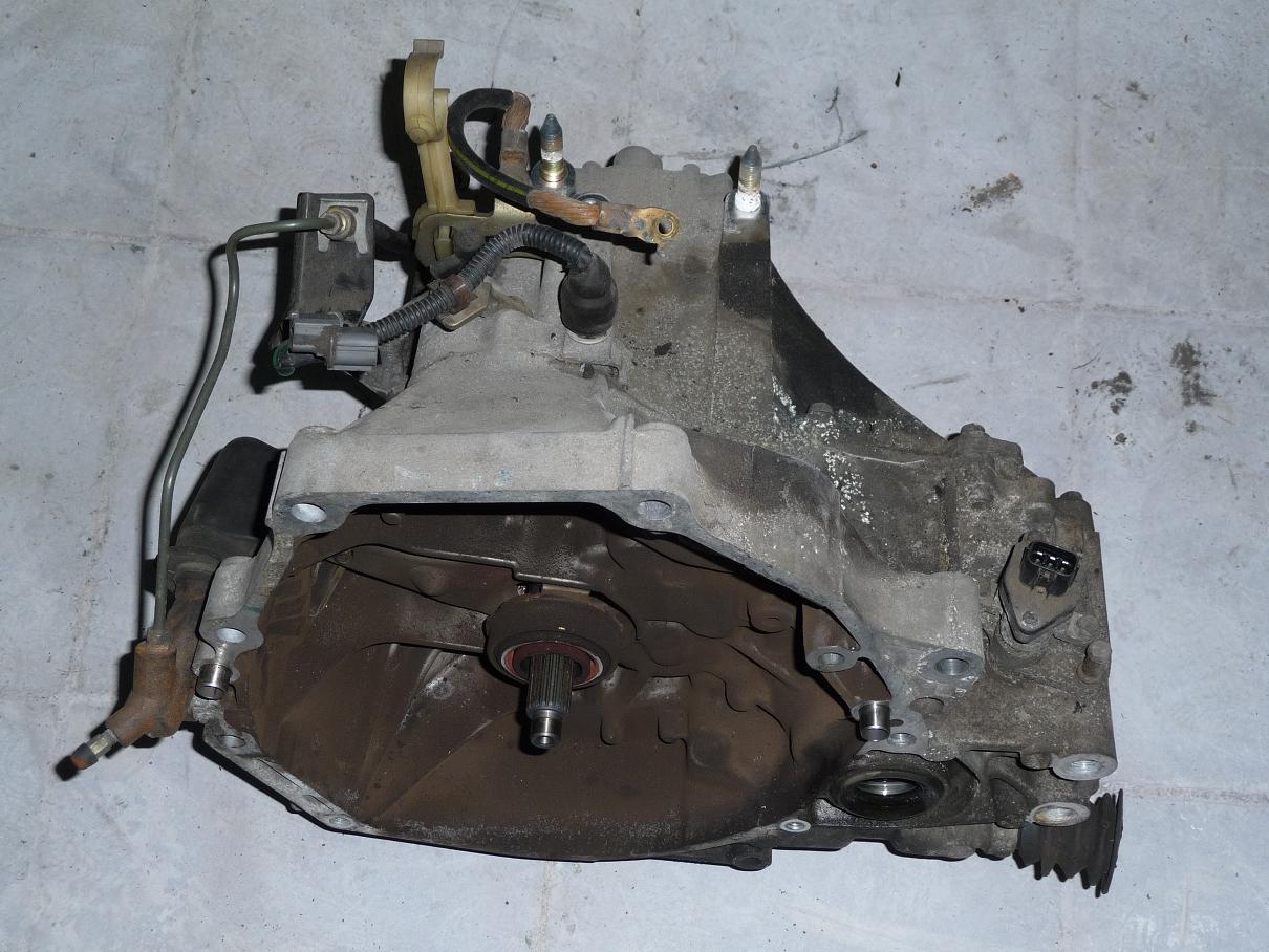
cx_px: 634
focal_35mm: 45
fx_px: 1650
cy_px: 476
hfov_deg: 42.1
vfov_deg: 32.2
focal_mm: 7.6
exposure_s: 1/30
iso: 100
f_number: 4.1
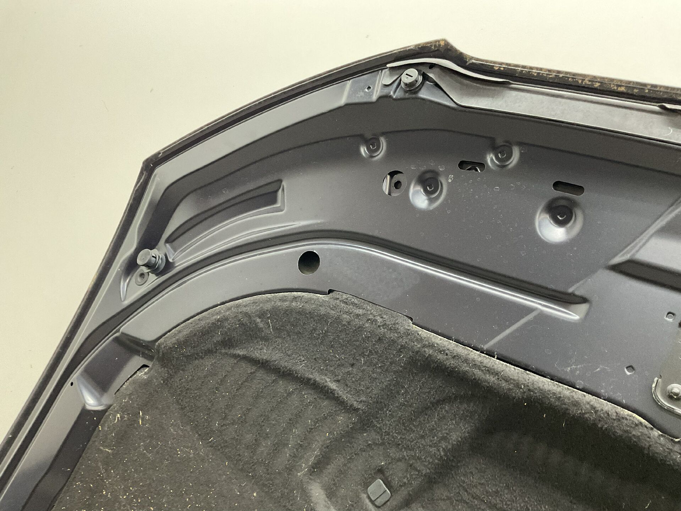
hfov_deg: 61.7
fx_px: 570
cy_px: 256
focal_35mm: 29
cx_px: 340
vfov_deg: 48.2
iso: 200
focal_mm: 3
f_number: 1.8
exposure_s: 1/50
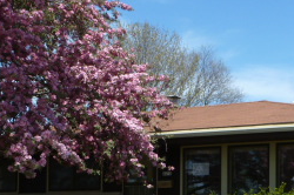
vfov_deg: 20.5
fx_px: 522
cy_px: 195
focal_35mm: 64
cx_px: 230
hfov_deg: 30.8
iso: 100
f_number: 4
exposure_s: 1/500
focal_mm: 4.3
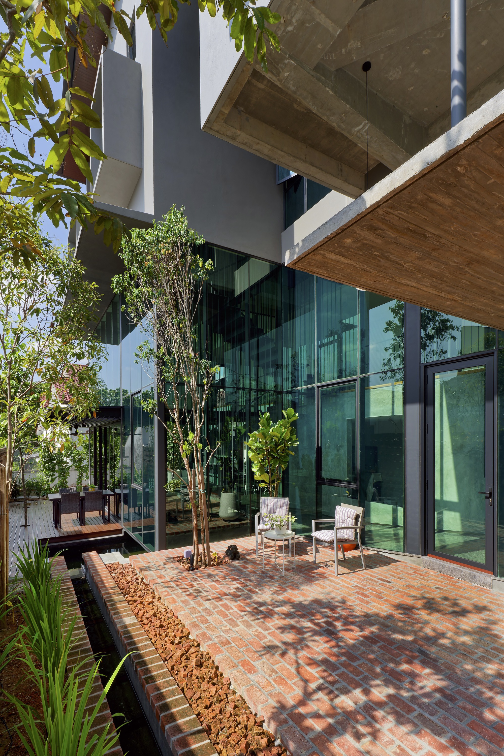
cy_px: 378
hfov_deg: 77.3
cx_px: 252
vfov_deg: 100.4
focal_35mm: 15
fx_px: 315
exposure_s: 1/110
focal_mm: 10
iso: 125
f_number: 10
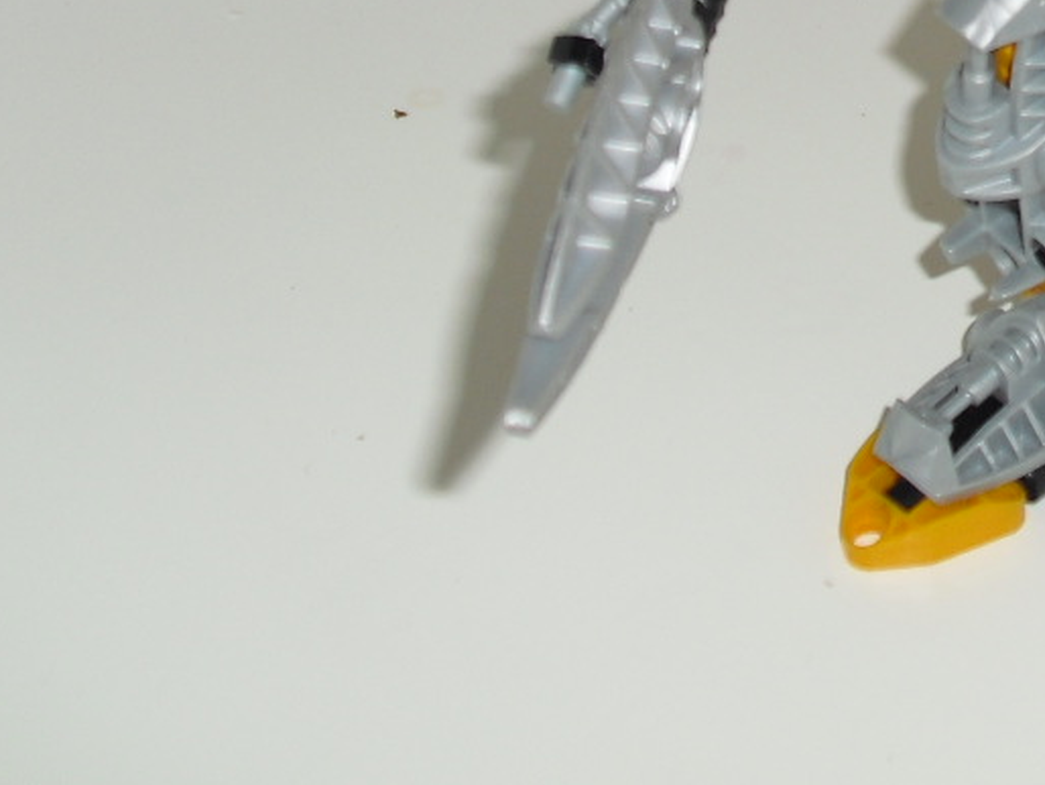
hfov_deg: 16.8
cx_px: 1244
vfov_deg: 12.5
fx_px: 3383
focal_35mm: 112
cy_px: -433
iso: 64
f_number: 3.1
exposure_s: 1/60
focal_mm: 6.3
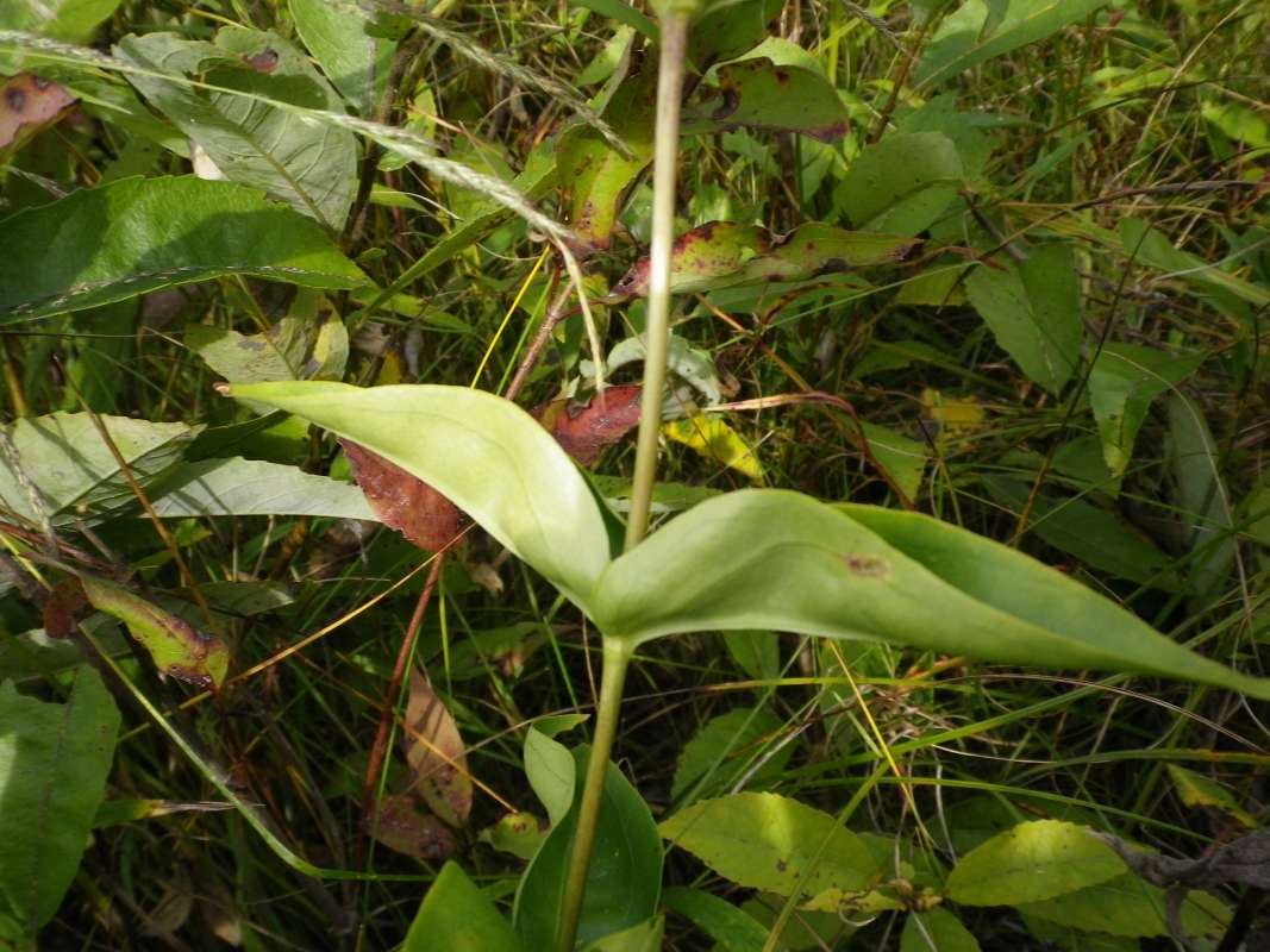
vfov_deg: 40.7
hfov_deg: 52.6
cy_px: 476
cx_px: 635
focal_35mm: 35
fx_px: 1284
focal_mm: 6.36
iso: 80
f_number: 3.9
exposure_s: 1/200
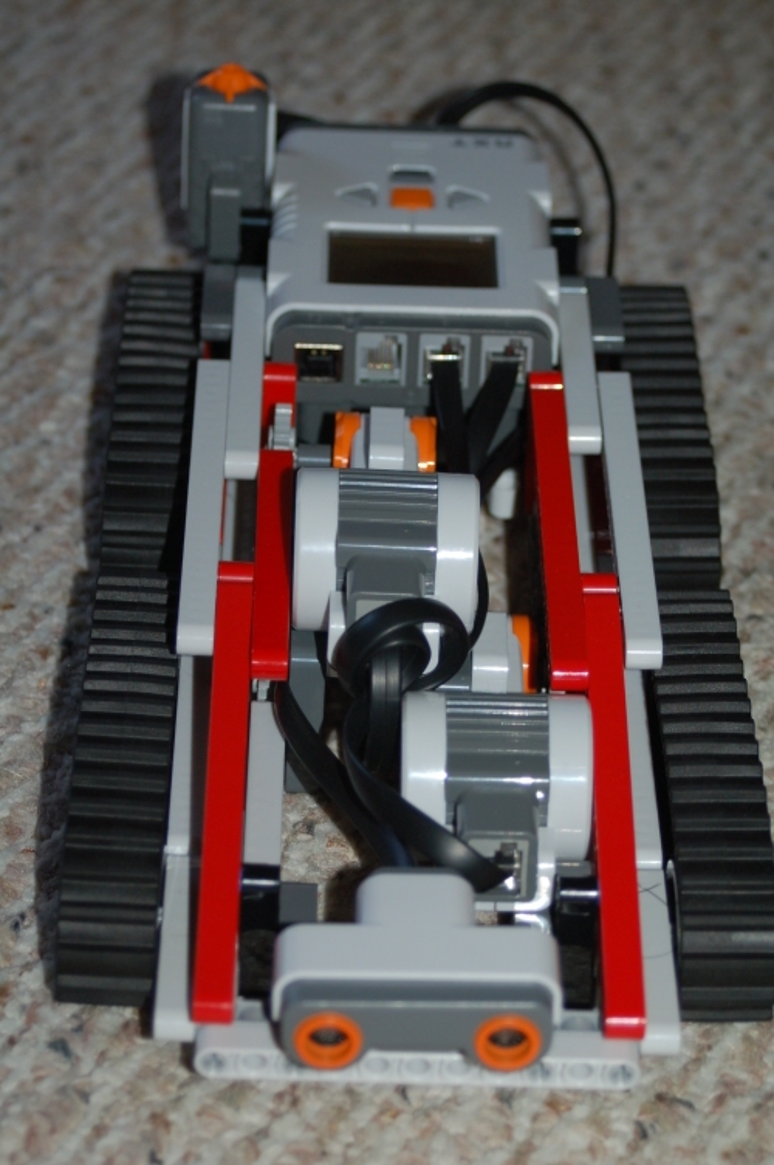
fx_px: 3489
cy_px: 582
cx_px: 387
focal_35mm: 108
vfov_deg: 18.9
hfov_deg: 12.7
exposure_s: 1/60
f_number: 5.6
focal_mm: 72
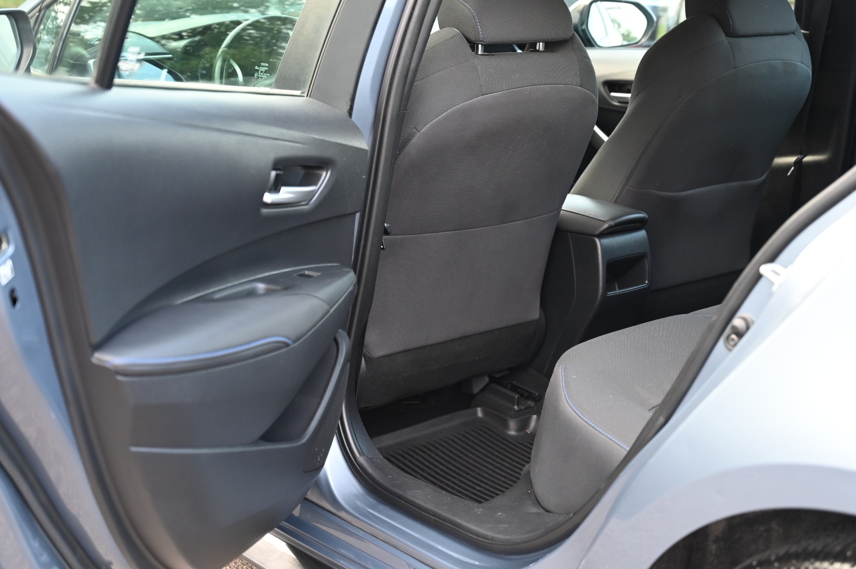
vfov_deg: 26.4
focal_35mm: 51
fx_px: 1212
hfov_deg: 38.9
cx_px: 428
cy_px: 284
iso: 1400
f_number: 4
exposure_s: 1/125
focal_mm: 51
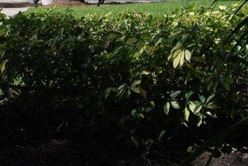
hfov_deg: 20.1
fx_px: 662
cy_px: -60
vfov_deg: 13.7
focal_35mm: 96
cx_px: -33
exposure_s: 1/250
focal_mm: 18
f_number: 8
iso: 100
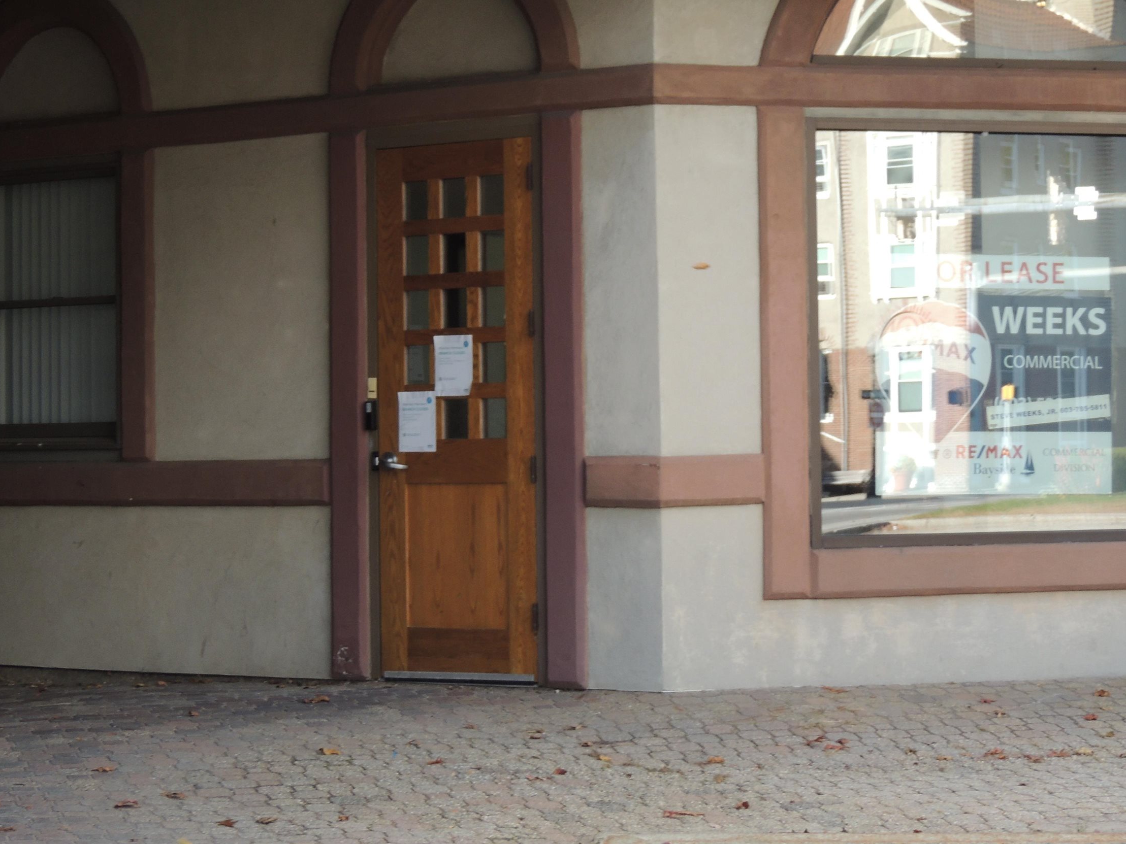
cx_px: 550
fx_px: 3155
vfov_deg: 15.2
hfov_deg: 20.2
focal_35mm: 97
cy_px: 260
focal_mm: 12.4
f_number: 3.9
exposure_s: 1/100
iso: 100
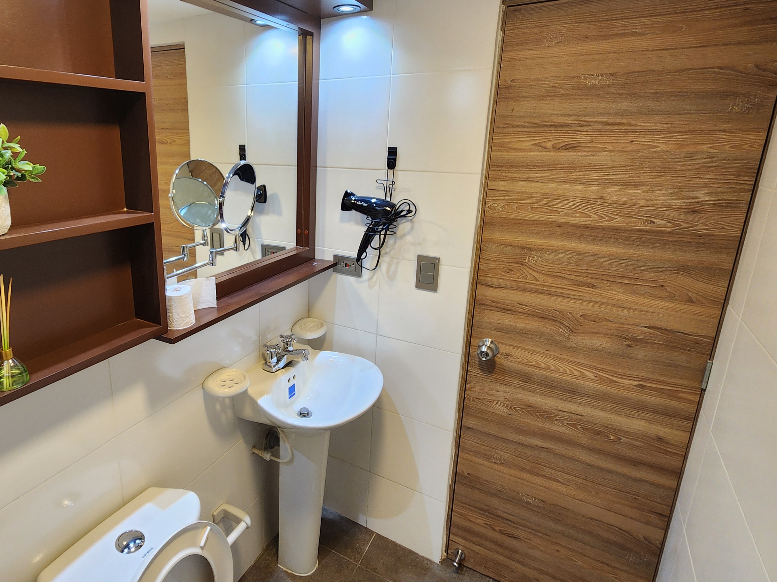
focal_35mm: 19
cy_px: 271
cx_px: 284
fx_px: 426
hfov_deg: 82.8
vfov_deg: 68.6
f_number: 2.2
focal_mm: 2.2
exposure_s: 1/60
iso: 160
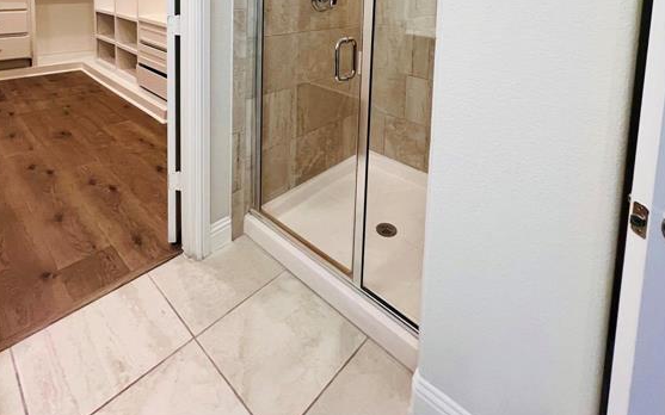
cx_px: 330
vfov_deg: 51.5
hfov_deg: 88.0
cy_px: 12
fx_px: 344
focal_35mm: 19
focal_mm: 1.57
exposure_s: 1/120
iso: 160
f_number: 1.8
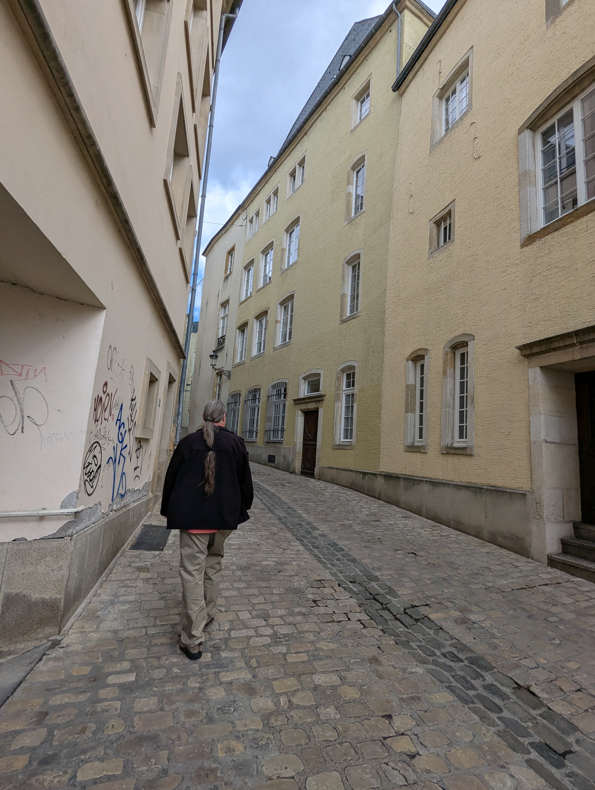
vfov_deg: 94.4
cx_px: 298
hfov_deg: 78.2
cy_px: 395
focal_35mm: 16
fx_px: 366
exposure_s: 1/720
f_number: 2.2
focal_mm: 2.35
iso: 43
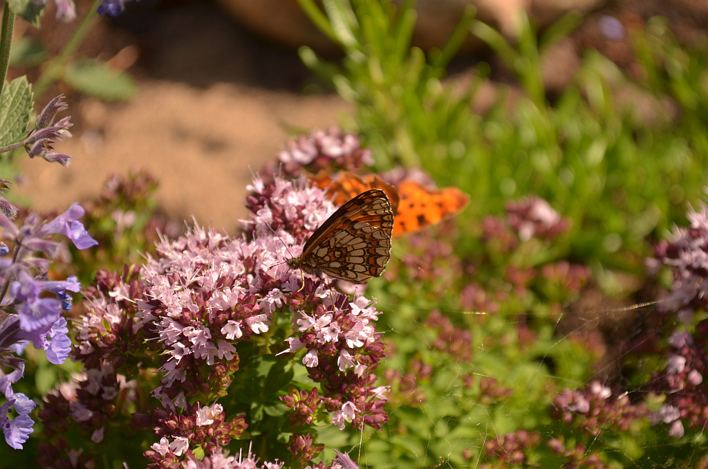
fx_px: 1619
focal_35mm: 82
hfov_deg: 24.7
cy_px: 234
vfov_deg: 16.5
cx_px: 354
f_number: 5.6
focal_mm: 55
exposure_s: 1/640
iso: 200
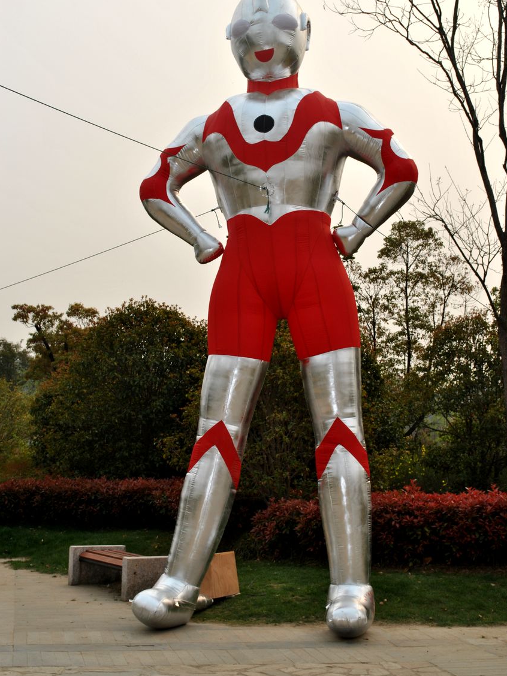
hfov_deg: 24.8
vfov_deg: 32.7
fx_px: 1152
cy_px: 304
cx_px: 254
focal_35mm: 59
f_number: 9
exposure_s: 1/200
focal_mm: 36
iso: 100
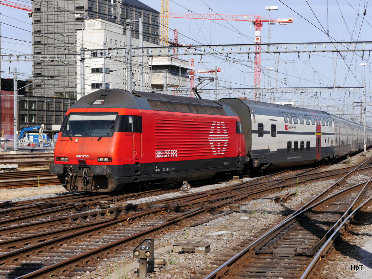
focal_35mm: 84
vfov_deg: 17.6
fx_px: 903
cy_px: 140
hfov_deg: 23.3
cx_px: 186
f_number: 8
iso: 160
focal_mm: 42
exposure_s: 1/320
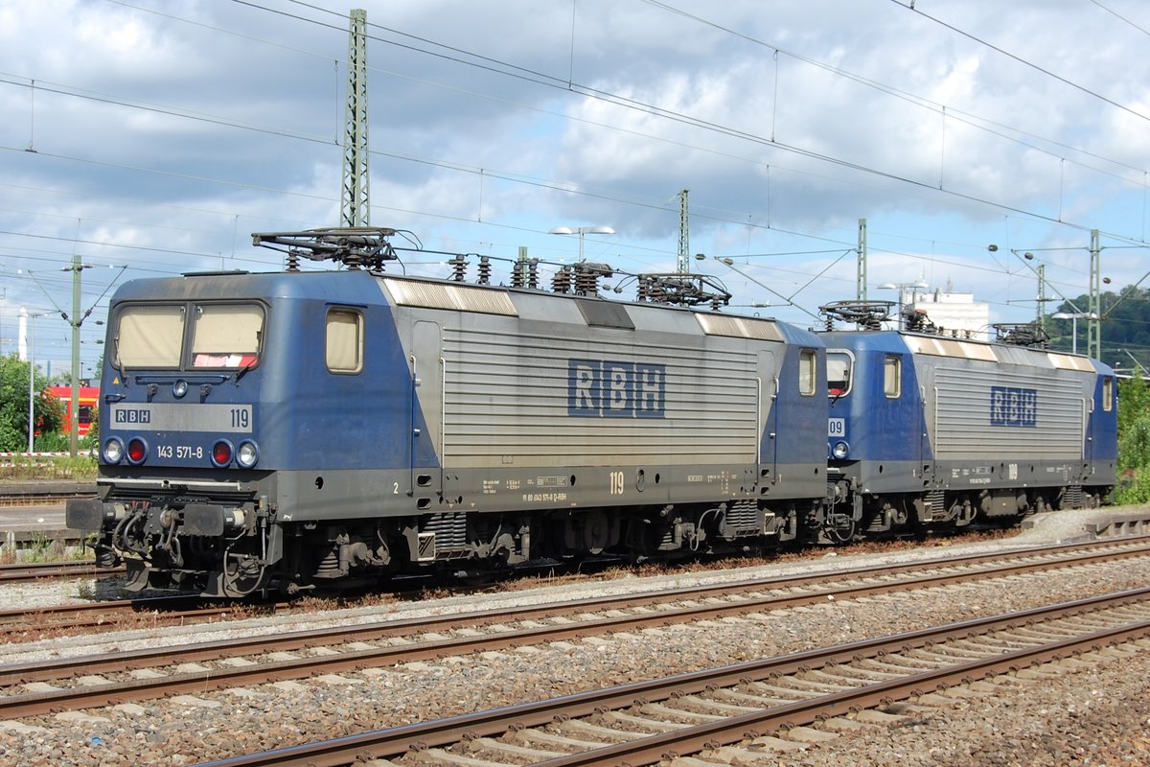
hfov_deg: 35.1
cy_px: 384
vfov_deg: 23.8
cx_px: 575
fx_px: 1821
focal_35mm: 57
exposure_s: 1/320
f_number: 9
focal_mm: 38
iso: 200
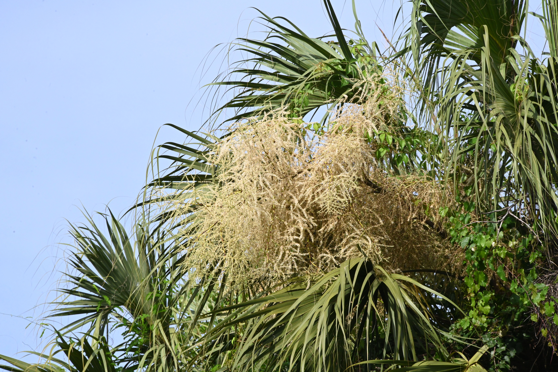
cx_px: 279
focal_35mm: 300
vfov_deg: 4.6
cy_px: 186
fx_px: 4650
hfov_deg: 6.9
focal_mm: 300
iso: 3200
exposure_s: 1/1000
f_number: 22
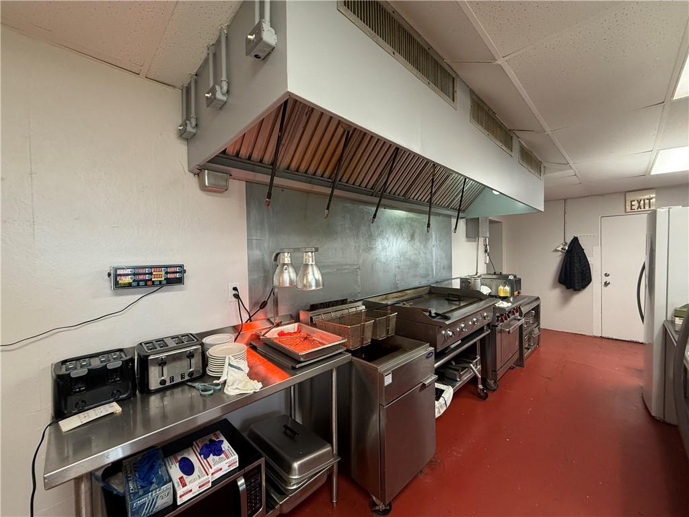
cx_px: 344
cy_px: 258
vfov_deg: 85.7
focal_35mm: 14
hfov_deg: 102.1
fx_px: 279
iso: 320
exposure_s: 1/120
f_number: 2.2
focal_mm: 2.22
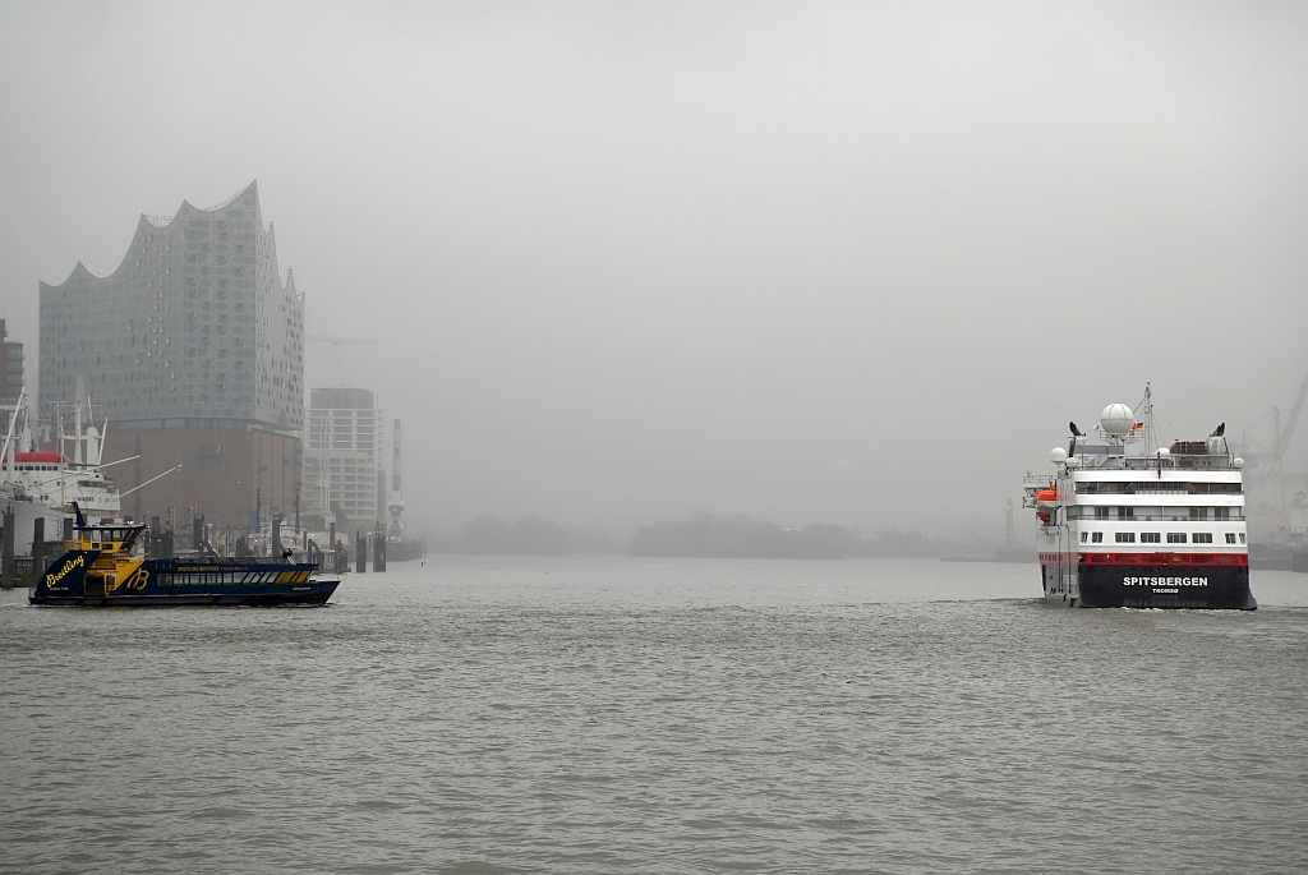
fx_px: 4364
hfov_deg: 17.0
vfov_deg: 11.4
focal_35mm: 120
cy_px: 438
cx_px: 654
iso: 200
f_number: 4.5
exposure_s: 1/500
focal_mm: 120
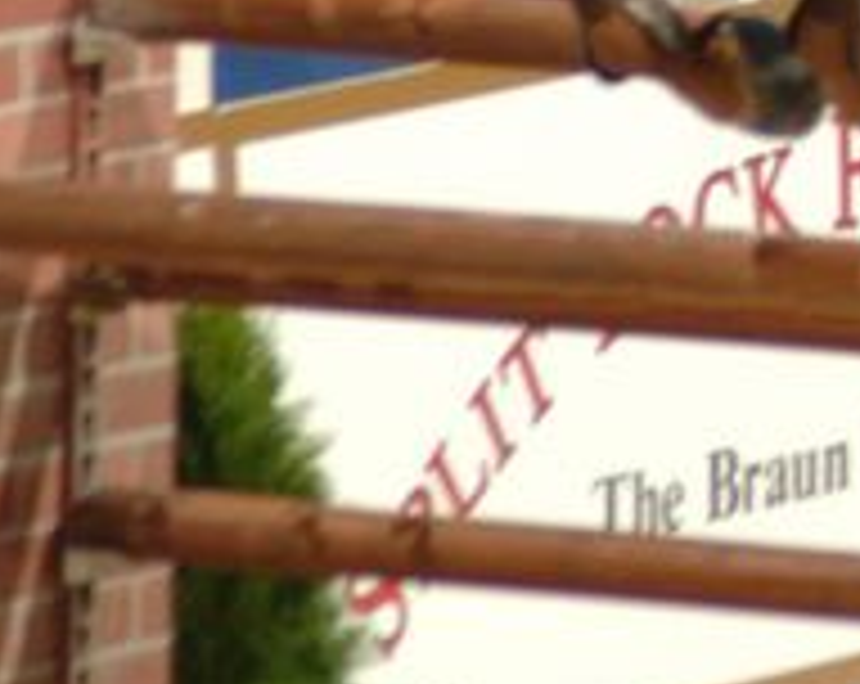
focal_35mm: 1133
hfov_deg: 1.7
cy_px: -205
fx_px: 28779
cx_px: 1351
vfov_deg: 1.4
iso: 400
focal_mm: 240
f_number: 5.6
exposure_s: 1/250
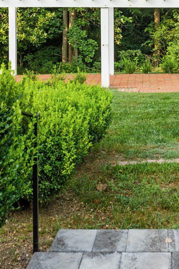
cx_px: 159
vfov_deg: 26.6
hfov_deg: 18.4
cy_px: 19
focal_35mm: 73
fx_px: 544
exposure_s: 1/250
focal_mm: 35
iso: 160
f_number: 6.3
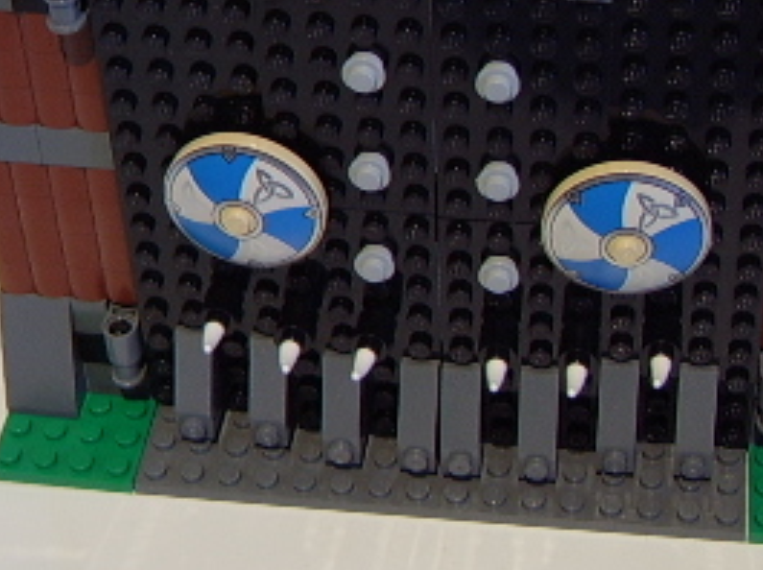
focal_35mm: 75
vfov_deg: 19.1
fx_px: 1651
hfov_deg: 26.0
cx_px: 432
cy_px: 26
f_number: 2.7
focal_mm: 8.13
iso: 100
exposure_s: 1/23
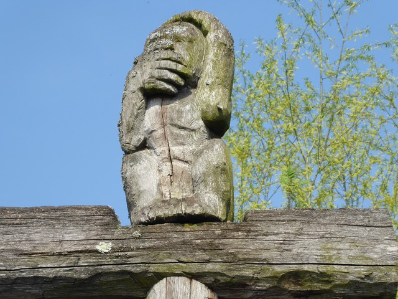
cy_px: 150
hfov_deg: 12.4
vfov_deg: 9.3
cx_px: 199
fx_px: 1828
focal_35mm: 159
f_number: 5.4
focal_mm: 25.6
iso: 80
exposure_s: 1/250
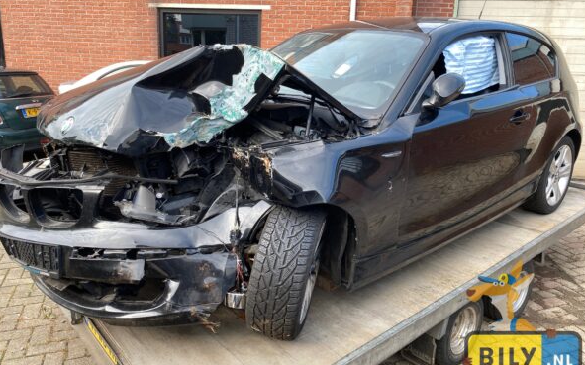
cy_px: 176
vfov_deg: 44.5
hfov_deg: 66.5
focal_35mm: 28
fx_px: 446
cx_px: 294
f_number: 1.8
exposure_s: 1/318
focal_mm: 4.25
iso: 32
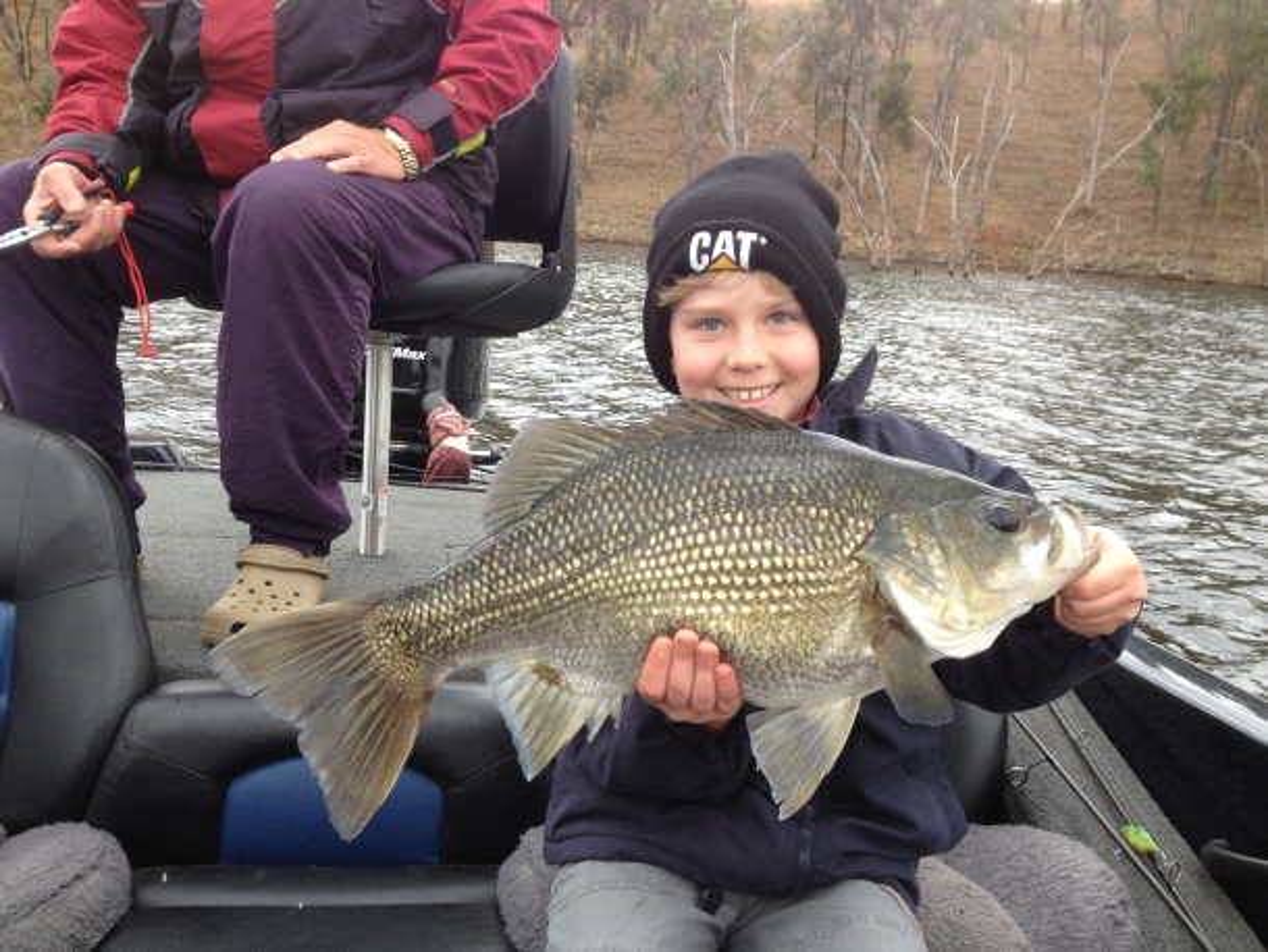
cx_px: 634
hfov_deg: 52.6
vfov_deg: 40.7
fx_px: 1283
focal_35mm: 35
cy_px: 476
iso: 80
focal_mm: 4.28
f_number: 2.4
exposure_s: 1/120
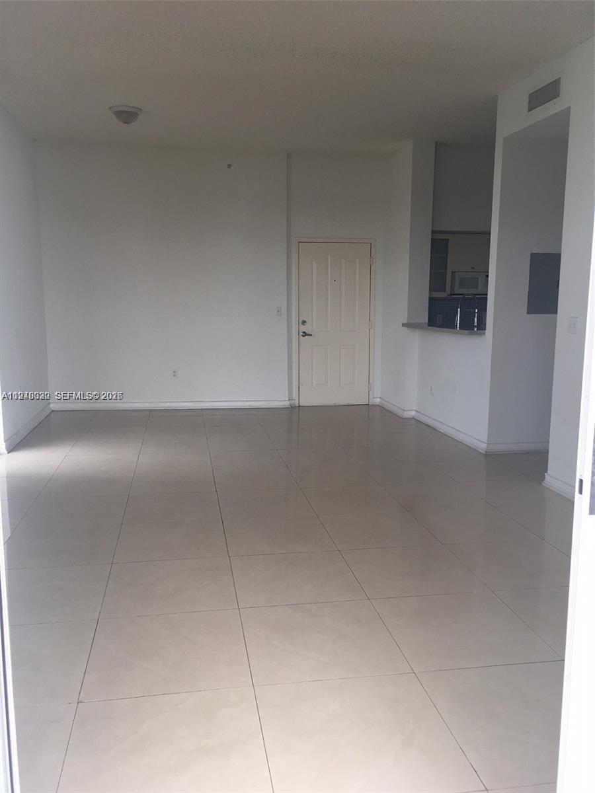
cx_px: 298
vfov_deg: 61.7
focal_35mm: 29
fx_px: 665
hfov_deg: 48.2
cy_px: 396
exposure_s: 1/150
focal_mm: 4.15
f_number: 2.2
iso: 25
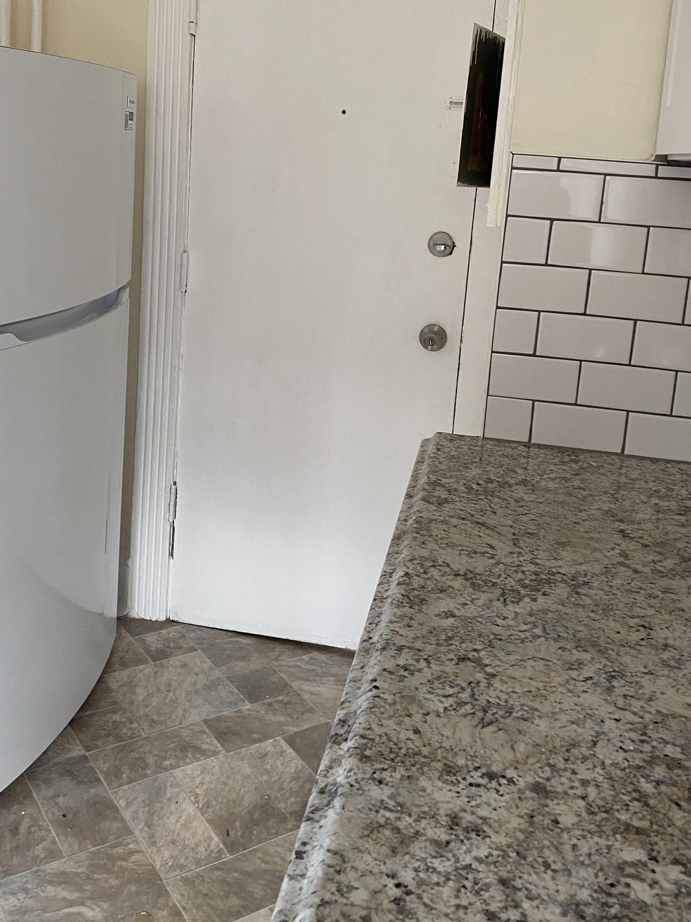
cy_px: 331
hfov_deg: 40.6
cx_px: 309
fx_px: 932
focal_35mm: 35
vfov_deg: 51.9
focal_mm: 4.25
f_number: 1.8
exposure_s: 1/72
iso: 125
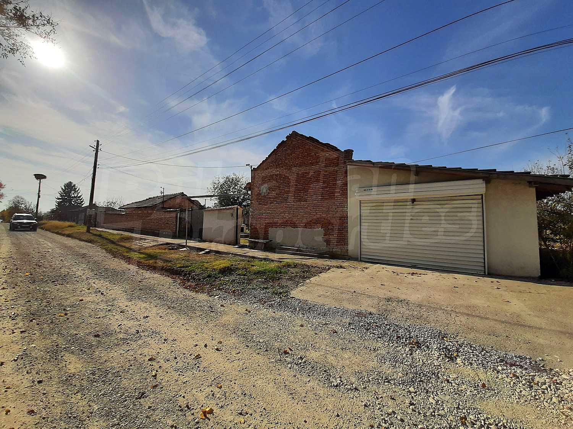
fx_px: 215
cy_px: 214
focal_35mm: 13
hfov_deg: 106.2
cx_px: 286
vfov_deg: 89.9
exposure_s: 1/2874
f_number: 2.2
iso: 40
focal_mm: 1.42
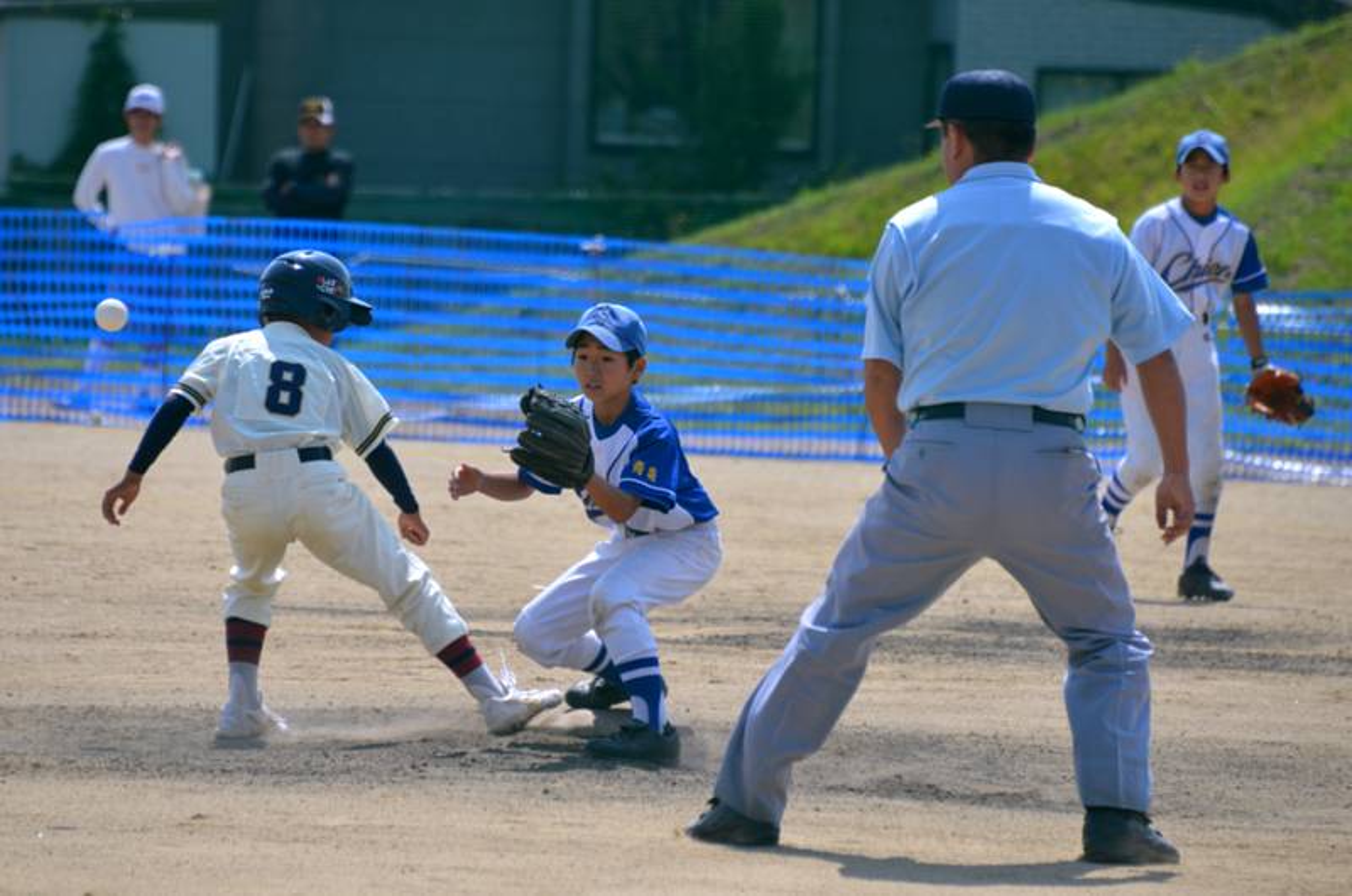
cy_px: 448
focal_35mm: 450
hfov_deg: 4.6
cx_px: 676
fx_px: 16866
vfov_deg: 3.0
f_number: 5.6
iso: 400
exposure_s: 1/1600
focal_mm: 300
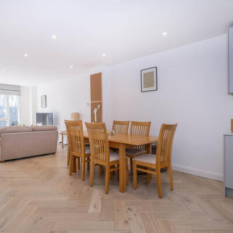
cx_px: 121
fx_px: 160
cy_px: 121
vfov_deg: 72.1
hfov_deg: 72.1
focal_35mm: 21
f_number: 5.6
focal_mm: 10
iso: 400
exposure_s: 1/100
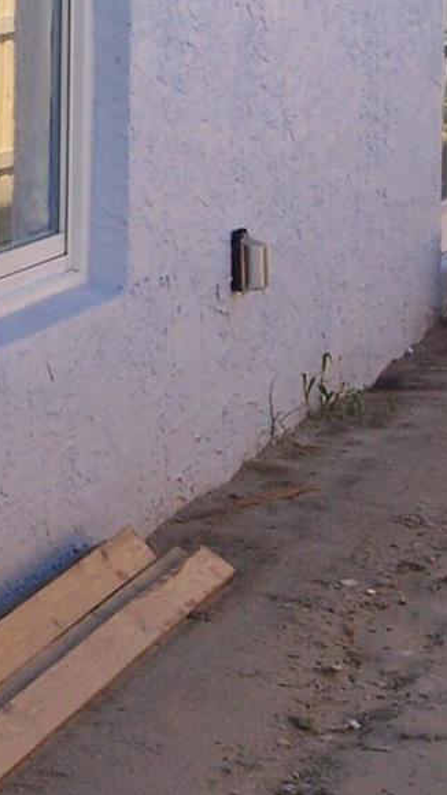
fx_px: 3163
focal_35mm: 150
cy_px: 141
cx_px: -162
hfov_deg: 8.0
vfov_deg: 14.2
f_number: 3.4
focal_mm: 8
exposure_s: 1/90
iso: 100
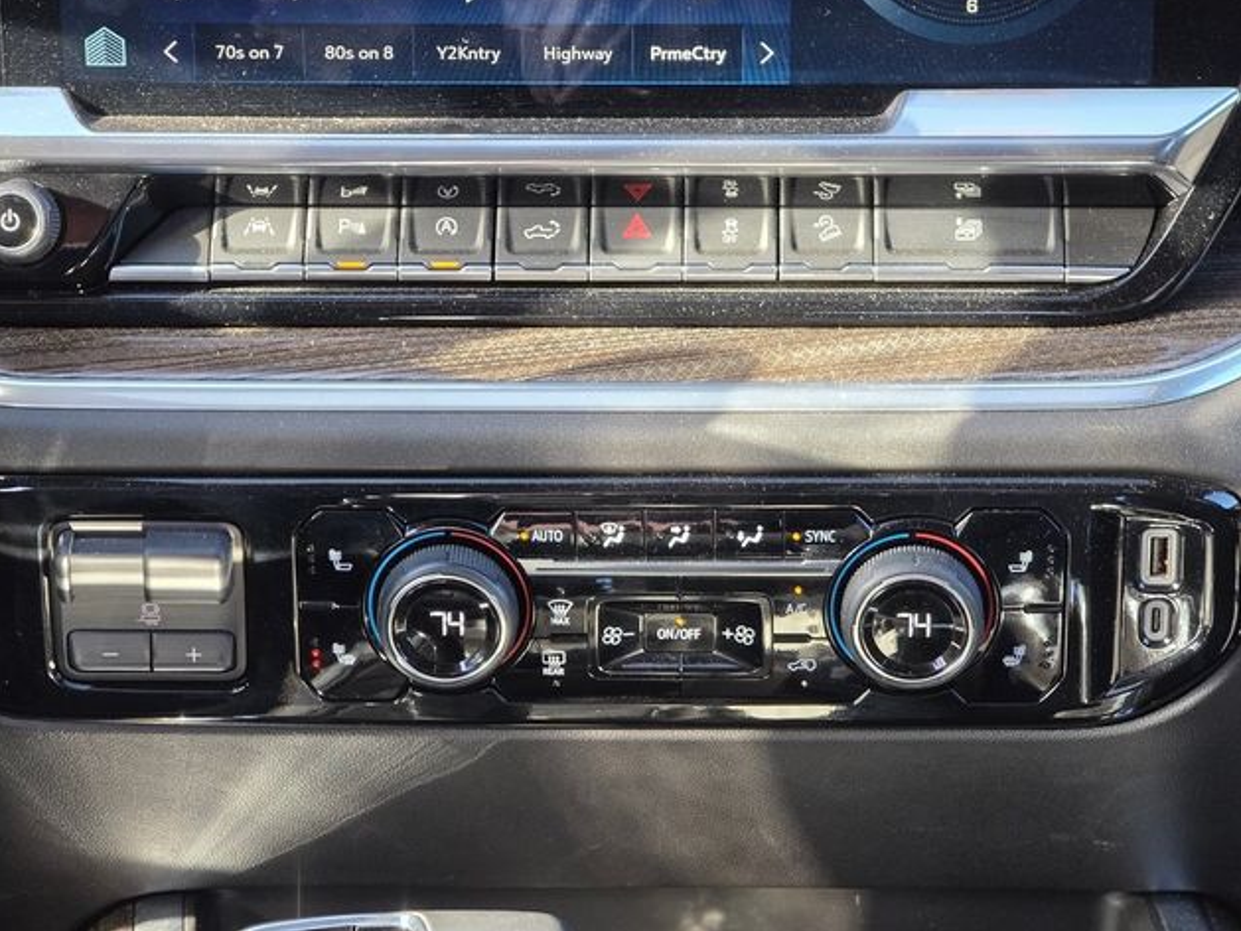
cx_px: 612
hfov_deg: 16.8
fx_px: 4195
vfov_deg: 12.7
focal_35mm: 117
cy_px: 460
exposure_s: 1/120
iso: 400
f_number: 3.4
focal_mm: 18.6
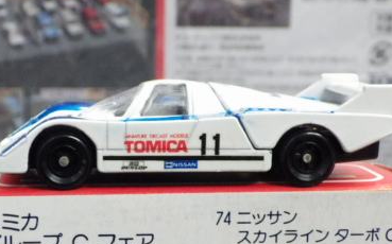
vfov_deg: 14.0
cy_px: 232
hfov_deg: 22.4
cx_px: 114
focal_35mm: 92
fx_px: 982
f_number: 3.8
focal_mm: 9
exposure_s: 1/30
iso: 800
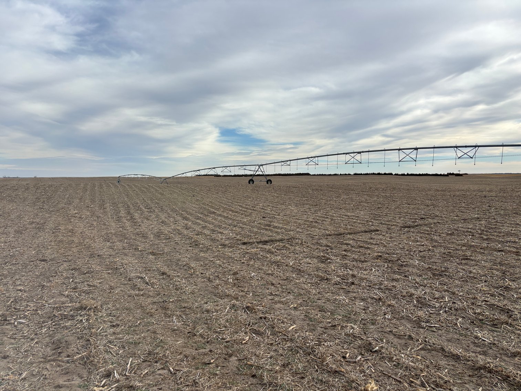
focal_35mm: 26
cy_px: 196
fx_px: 391
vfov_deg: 53.1
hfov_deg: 67.3
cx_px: 260
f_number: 1.6
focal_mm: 5.96
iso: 50
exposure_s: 1/3413
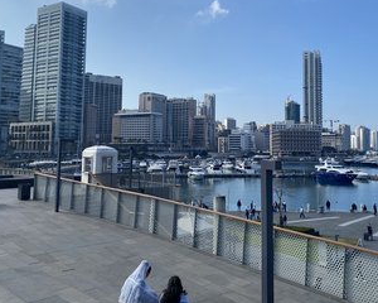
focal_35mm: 35
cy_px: 118
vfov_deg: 42.0
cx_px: 217
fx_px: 392
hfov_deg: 51.4
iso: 32
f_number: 1.8
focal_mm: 4.25
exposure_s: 1/3205
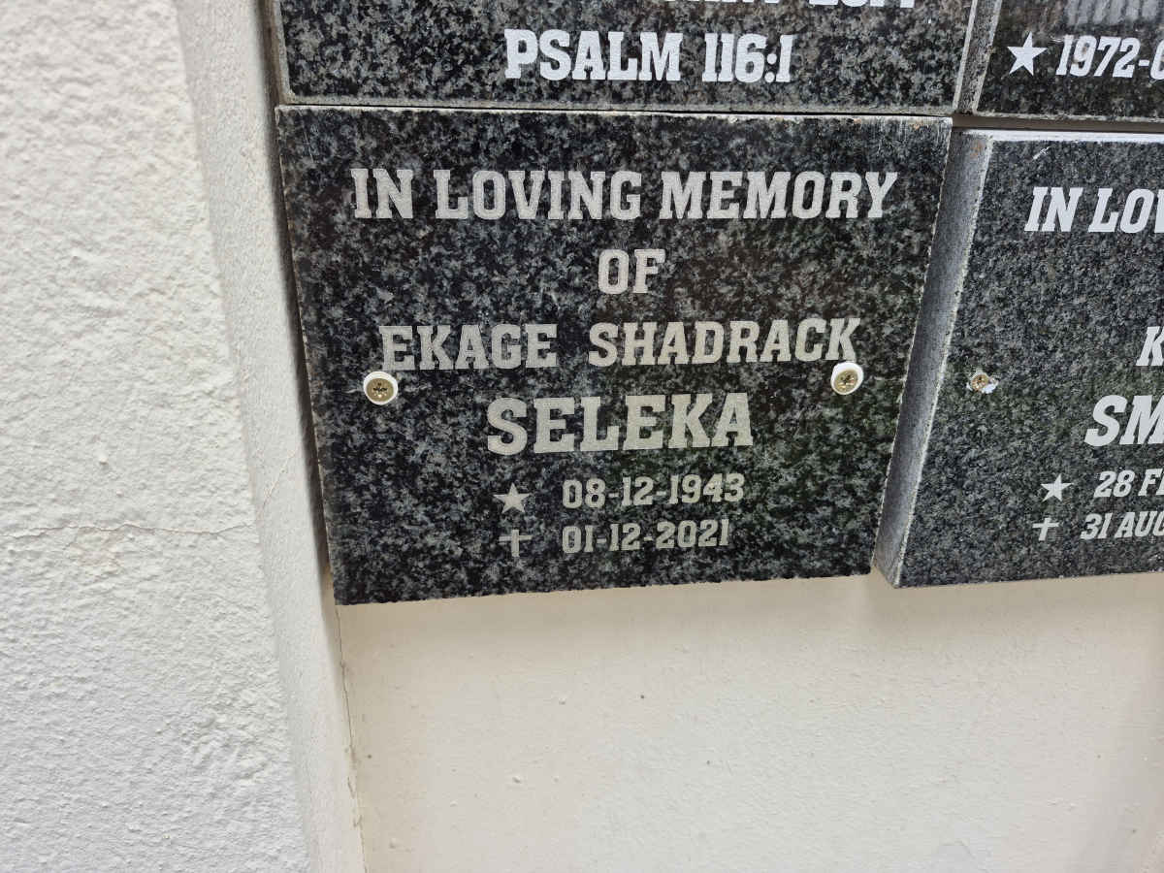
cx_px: 582
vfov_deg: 58.9
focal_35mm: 23
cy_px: 436
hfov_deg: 73.9
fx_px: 773
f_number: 1.8
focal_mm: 5.4
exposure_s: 1/180
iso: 32
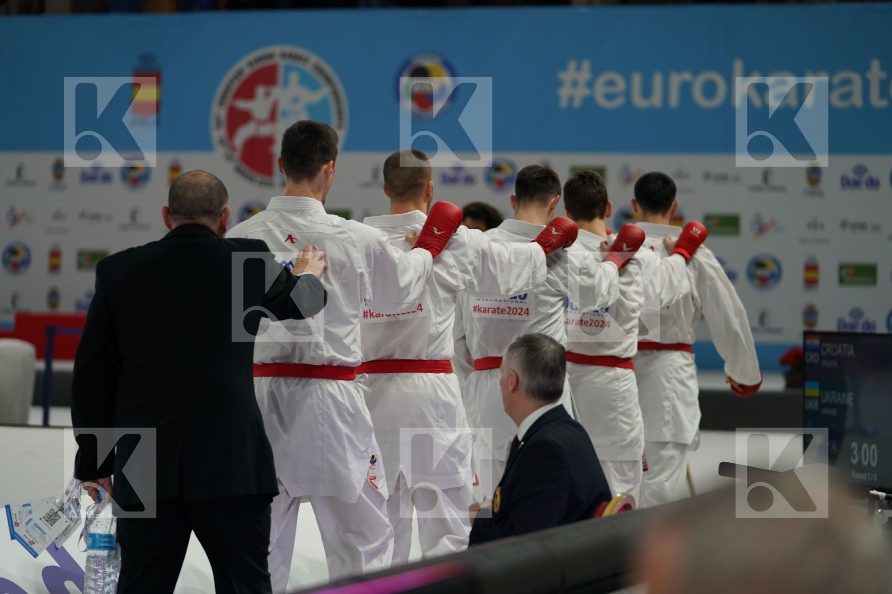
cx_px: 446
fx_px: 2701
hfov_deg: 18.8
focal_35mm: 109
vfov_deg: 12.6
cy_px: 297
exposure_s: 1/500
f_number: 2.8
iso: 640
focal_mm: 109
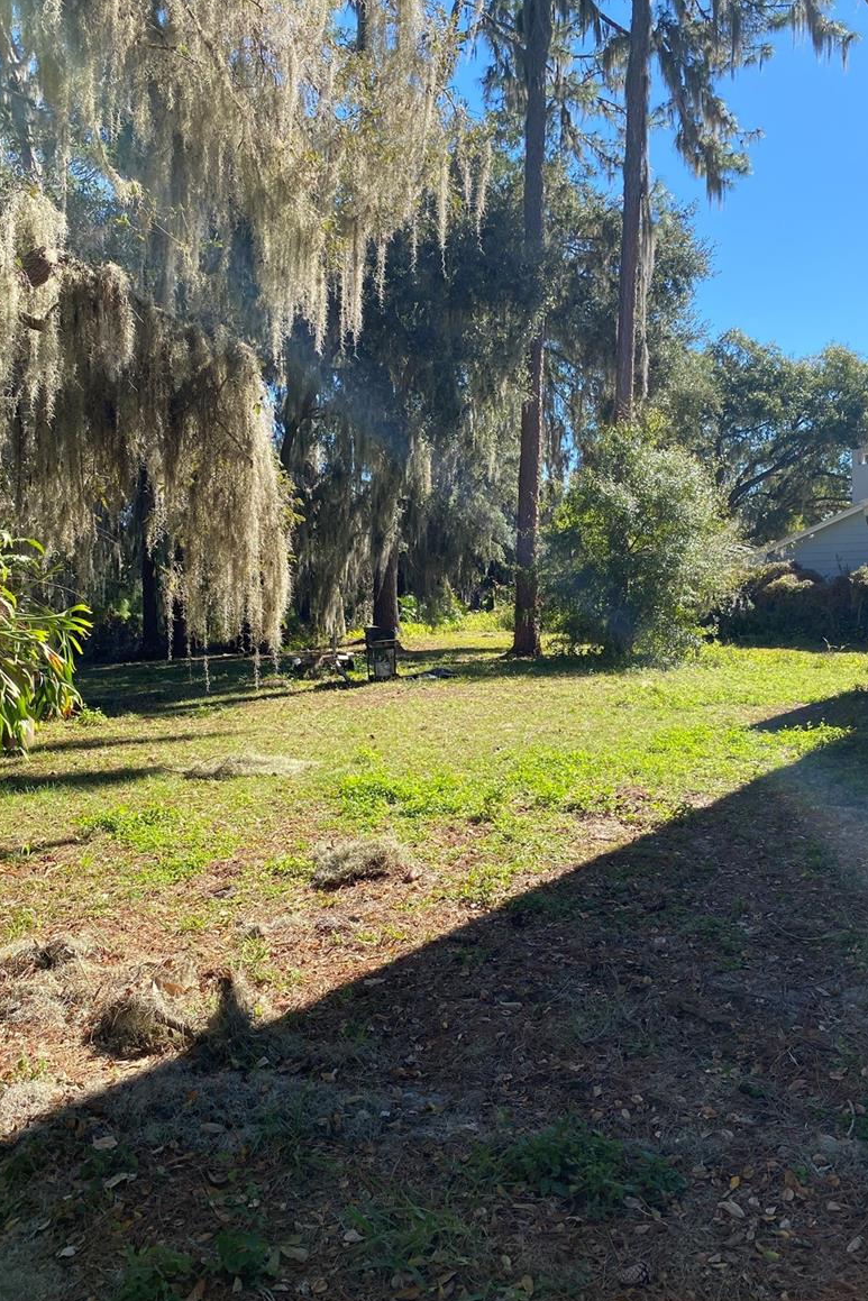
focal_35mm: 28
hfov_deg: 46.4
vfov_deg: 65.5
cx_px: 464
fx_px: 1012
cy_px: 633
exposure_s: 1/990
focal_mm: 4.25
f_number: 1.8
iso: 32
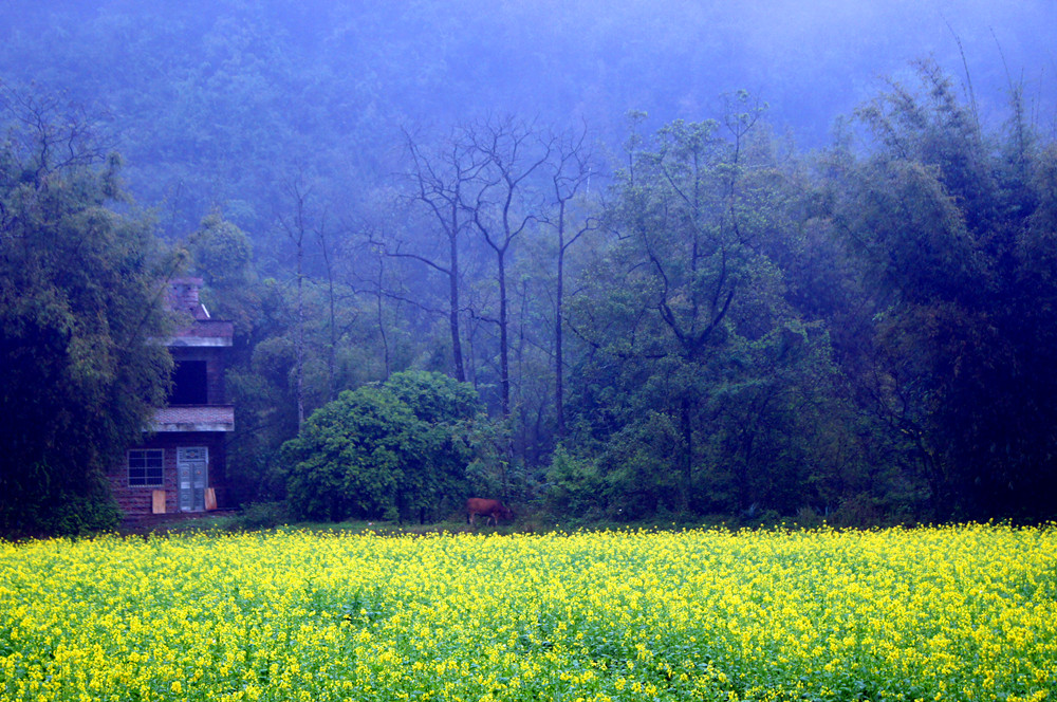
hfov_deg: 24.6
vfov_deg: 16.5
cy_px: 351
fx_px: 2419
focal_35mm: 82
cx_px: 528
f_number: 5.6
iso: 320
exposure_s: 1/160
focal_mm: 55
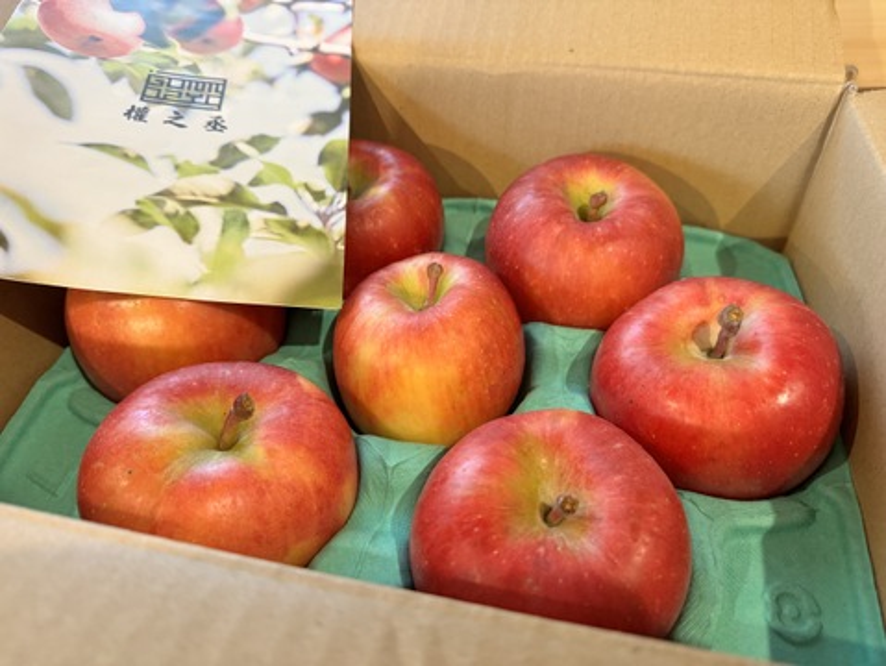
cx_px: 443
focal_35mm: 24
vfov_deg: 56.9
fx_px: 615
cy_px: 333
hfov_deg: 71.6
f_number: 1.78
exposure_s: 1/60
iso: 500
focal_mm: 6.76
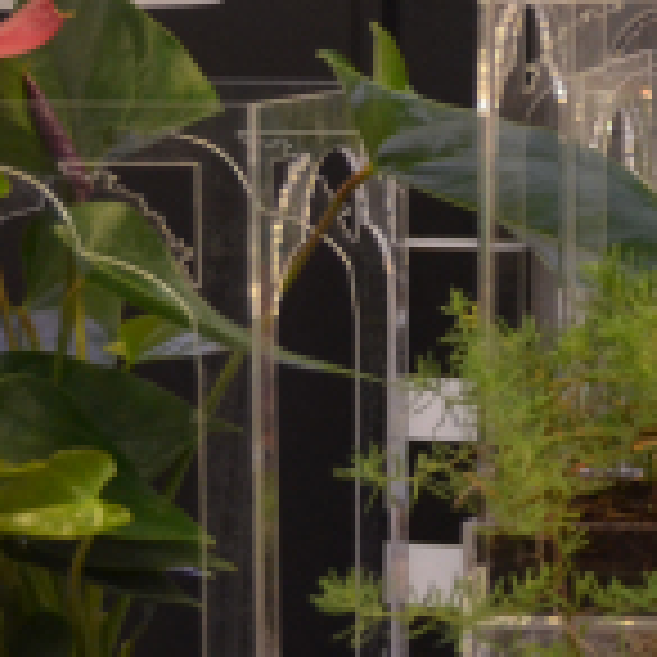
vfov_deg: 10.6
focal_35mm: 165
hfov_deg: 9.9
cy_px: 135
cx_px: 1246
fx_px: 3543
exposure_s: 1/25
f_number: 4.5
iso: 800
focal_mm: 30
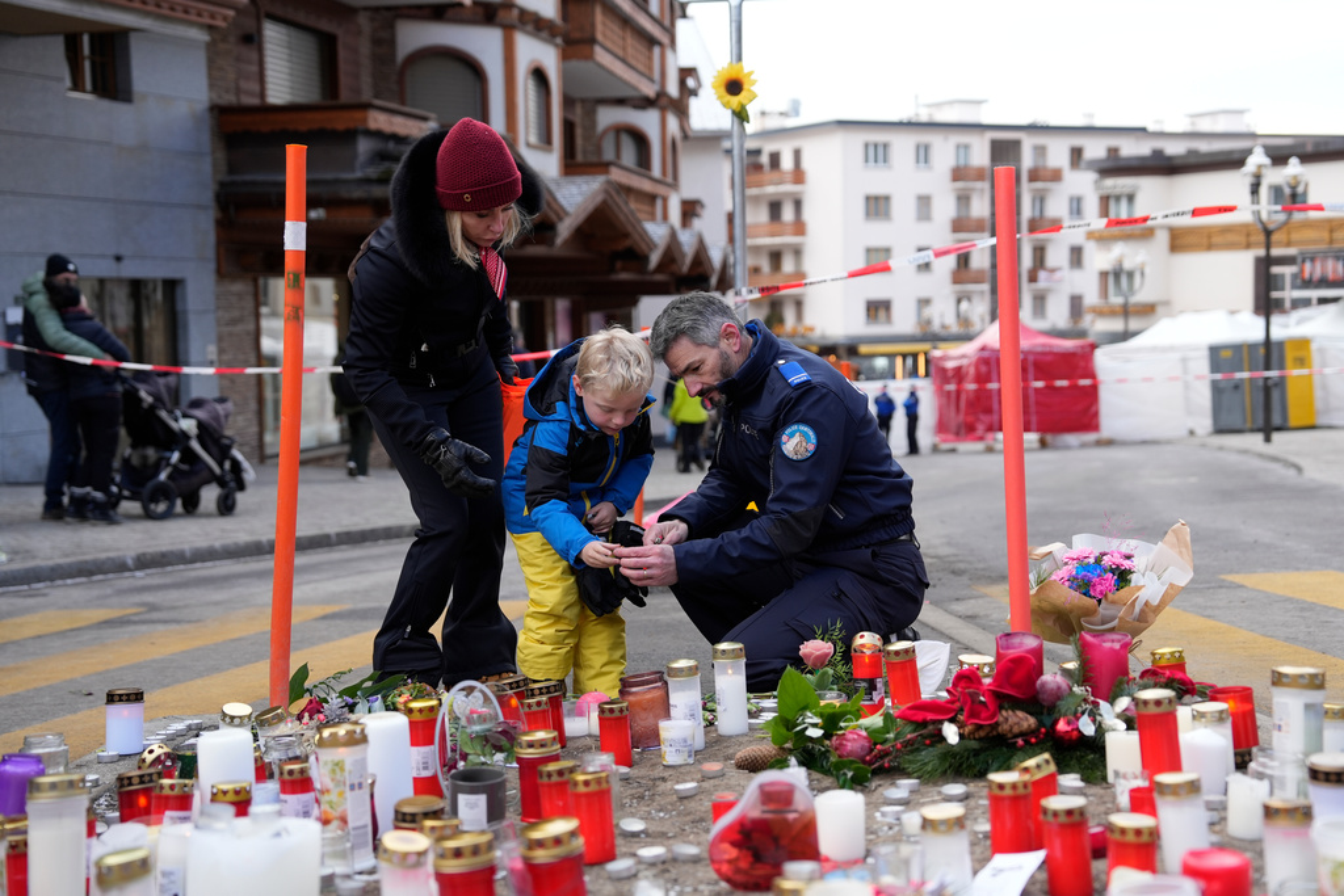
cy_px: 448
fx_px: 1867
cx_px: 672
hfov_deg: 39.6
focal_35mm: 50
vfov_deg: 27.0
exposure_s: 1/1000
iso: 500
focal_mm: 50
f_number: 2.8
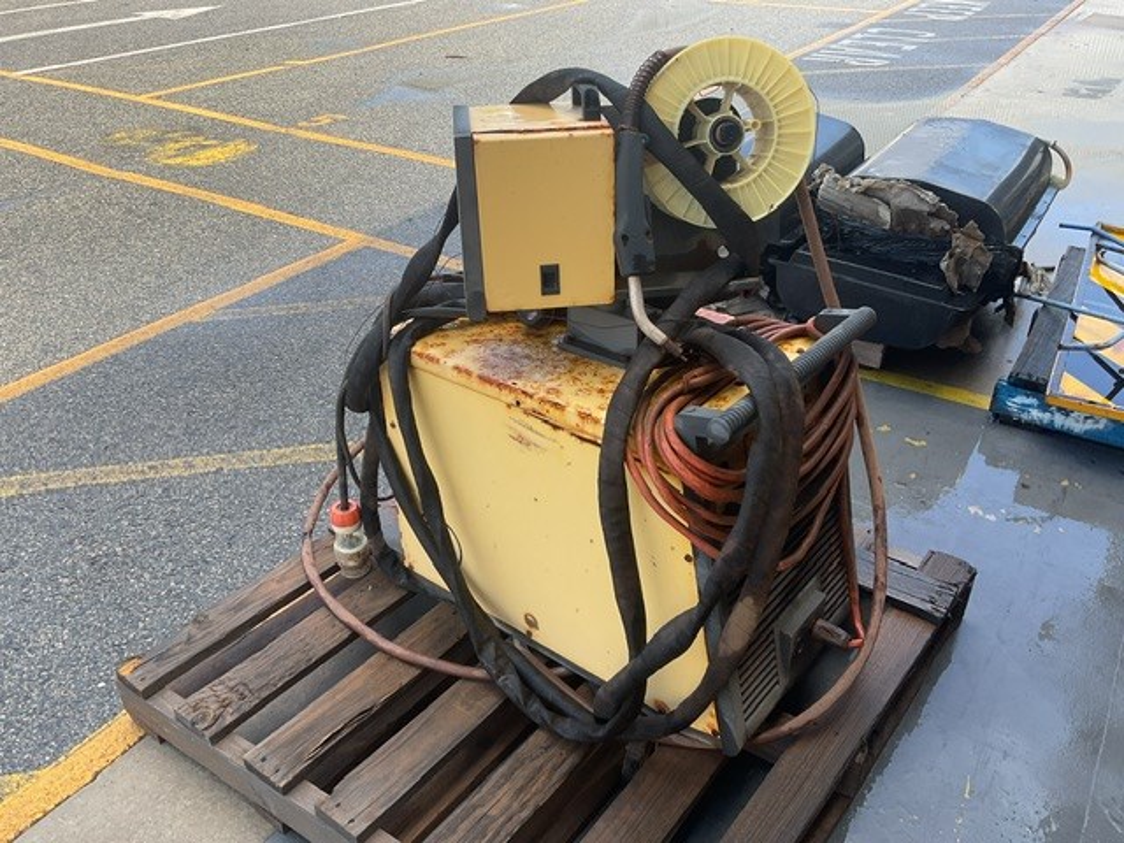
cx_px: 562
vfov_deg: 48.2
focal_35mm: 29
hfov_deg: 61.7
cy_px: 422
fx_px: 942
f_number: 1.8
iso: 16
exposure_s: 1/383
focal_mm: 3
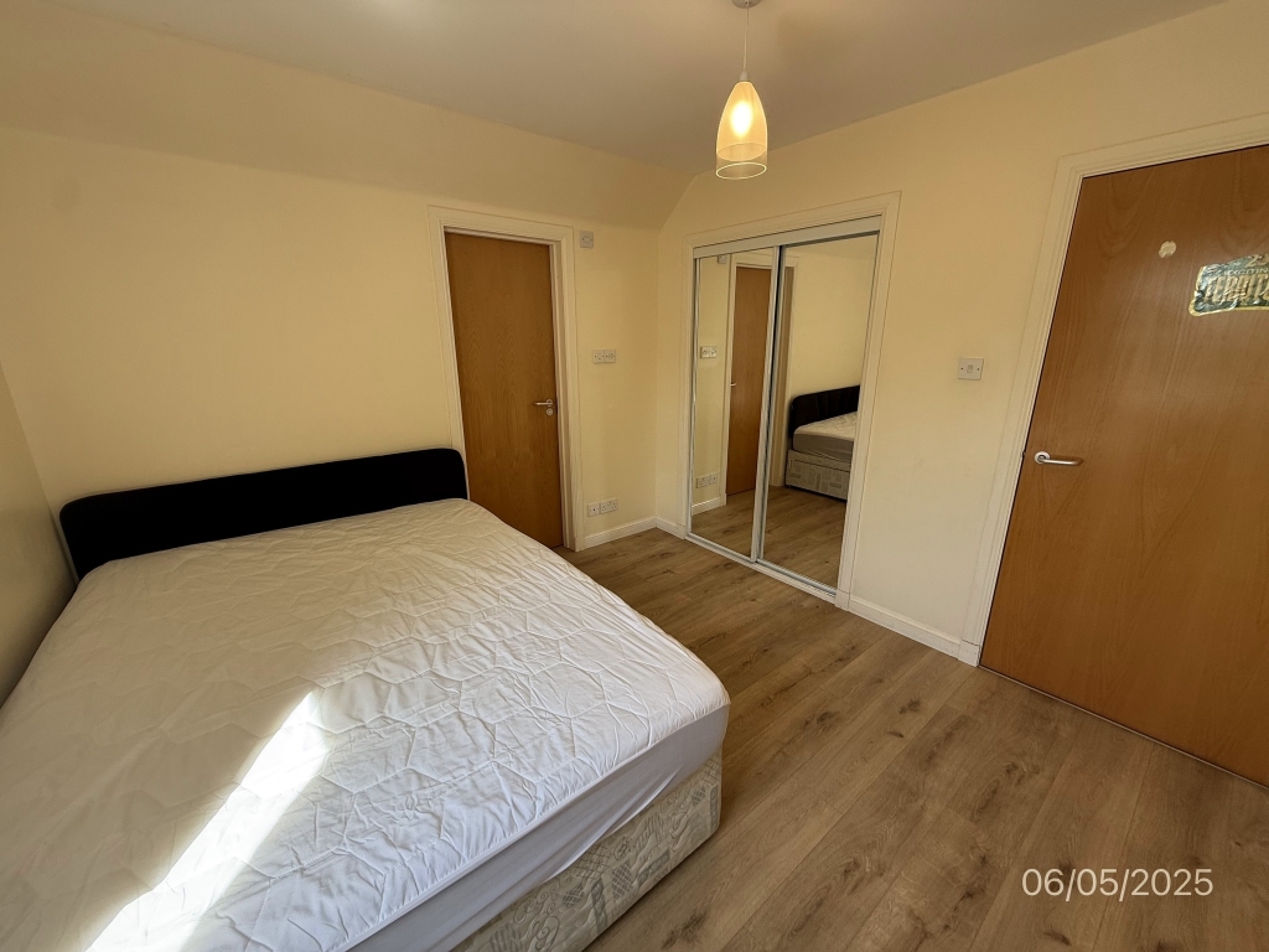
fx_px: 513
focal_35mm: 14
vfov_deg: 85.7
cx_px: 634
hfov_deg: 102.1
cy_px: 476
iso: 64
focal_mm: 2.22
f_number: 2.2
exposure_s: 1/99
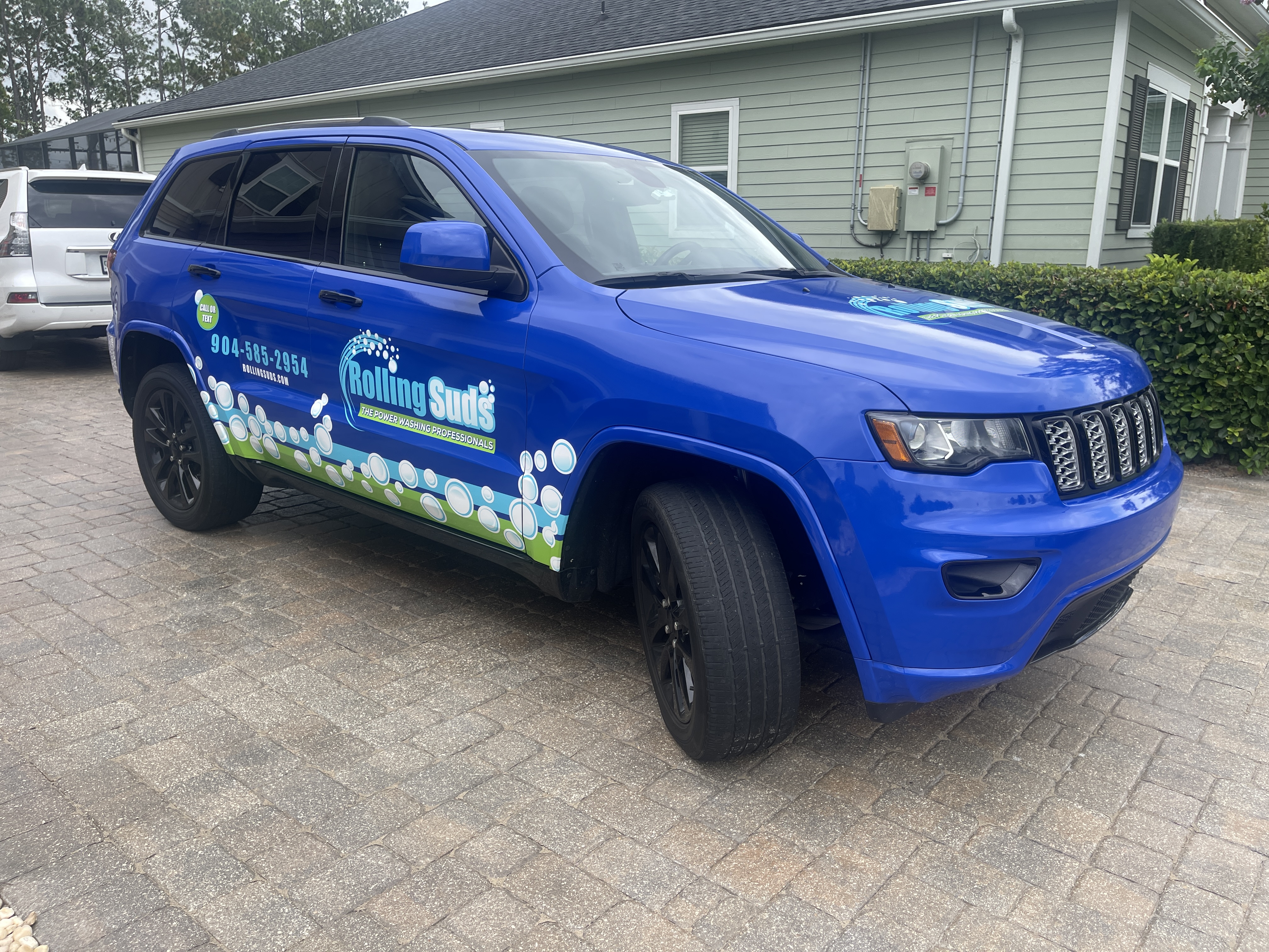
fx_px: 916
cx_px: 634
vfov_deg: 54.9
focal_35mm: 25
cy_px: 476
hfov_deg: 69.4
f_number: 1.6
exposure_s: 1/1353
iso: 32
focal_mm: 5.1
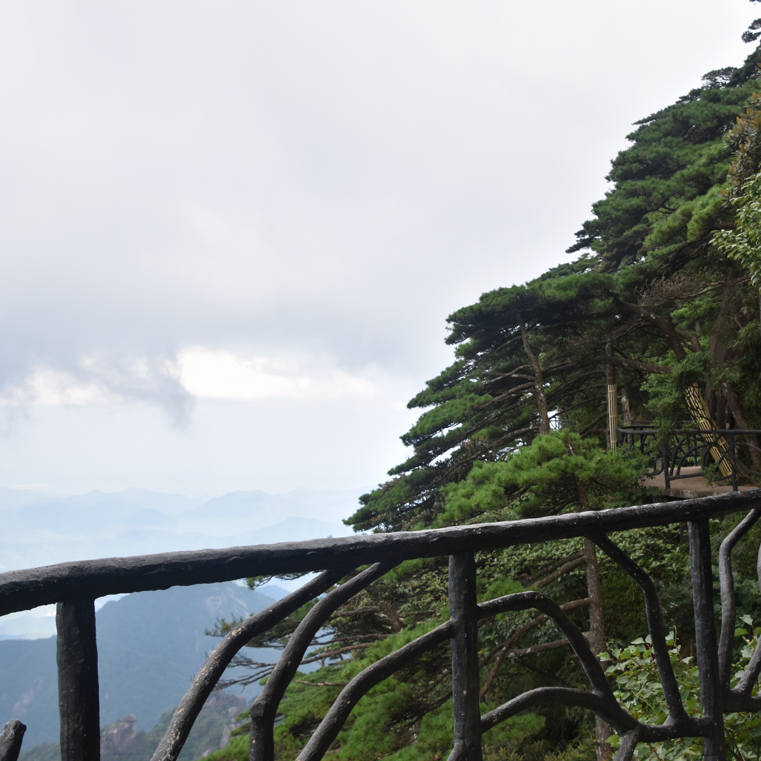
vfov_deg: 34.0
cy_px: 379
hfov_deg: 33.8
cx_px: 480
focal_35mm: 50
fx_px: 1244
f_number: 7.1
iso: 200
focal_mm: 26
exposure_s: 1/160
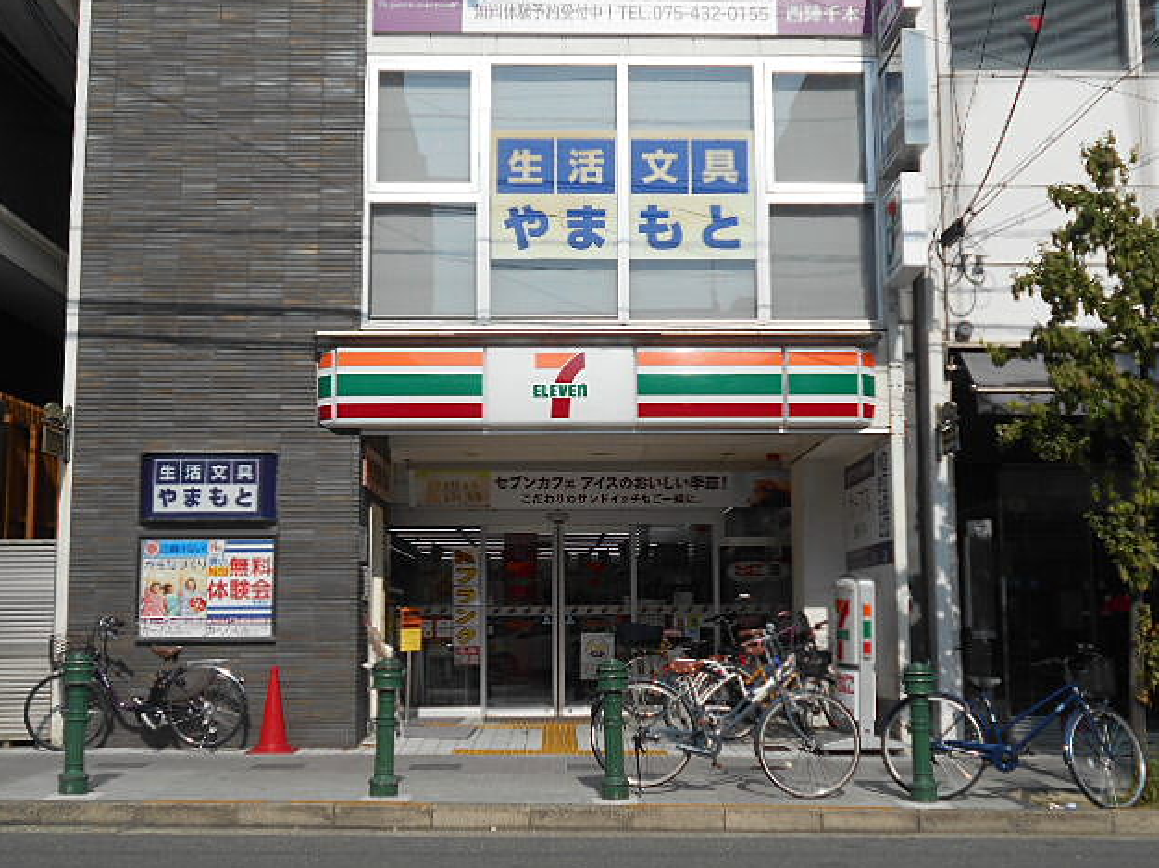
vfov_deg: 32.2
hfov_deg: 42.1
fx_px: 1506
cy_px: 433
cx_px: 587
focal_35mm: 45
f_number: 4.2
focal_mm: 7.7
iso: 80
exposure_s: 1/1000
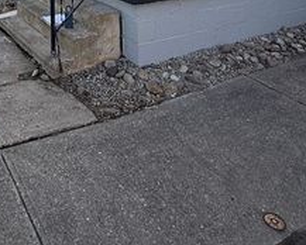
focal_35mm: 42
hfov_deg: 42.0
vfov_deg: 27.8
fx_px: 381
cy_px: -95
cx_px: 63
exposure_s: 1/901
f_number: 2.2
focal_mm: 2.22
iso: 64
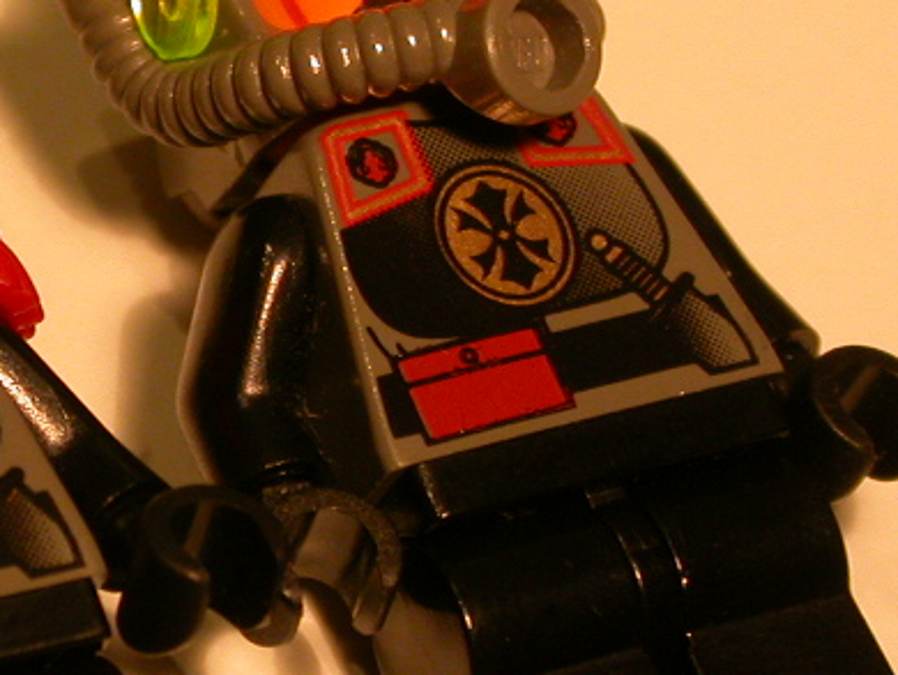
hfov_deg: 7.1
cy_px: 452
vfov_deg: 5.4
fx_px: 7216
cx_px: 51
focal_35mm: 278
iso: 100
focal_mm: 22
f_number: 4.1
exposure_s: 1/96.4
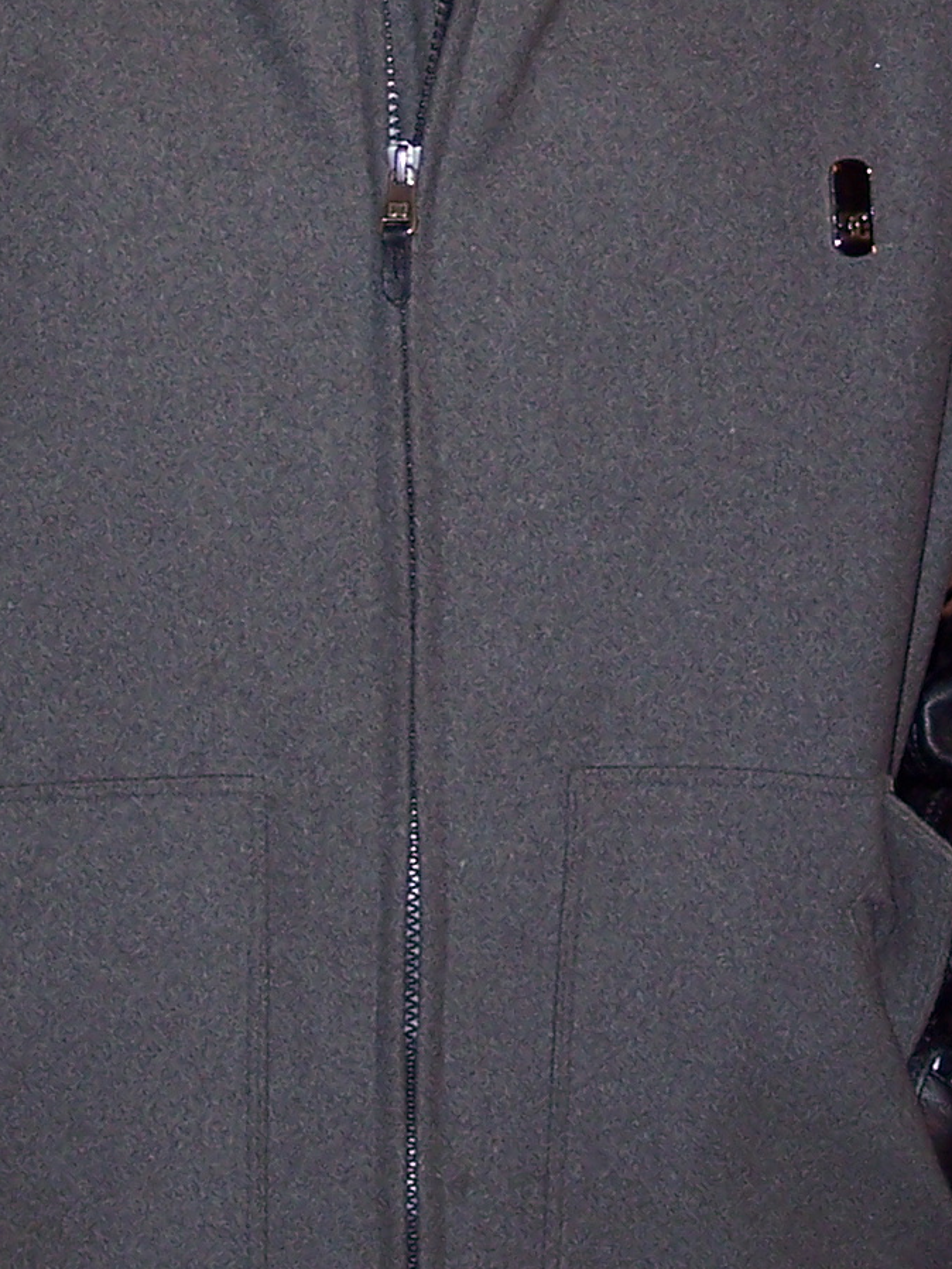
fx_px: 4545
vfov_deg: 15.8
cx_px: 585
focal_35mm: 124
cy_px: 317
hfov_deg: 12.0
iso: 100
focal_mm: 8
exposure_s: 1/60
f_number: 2.8
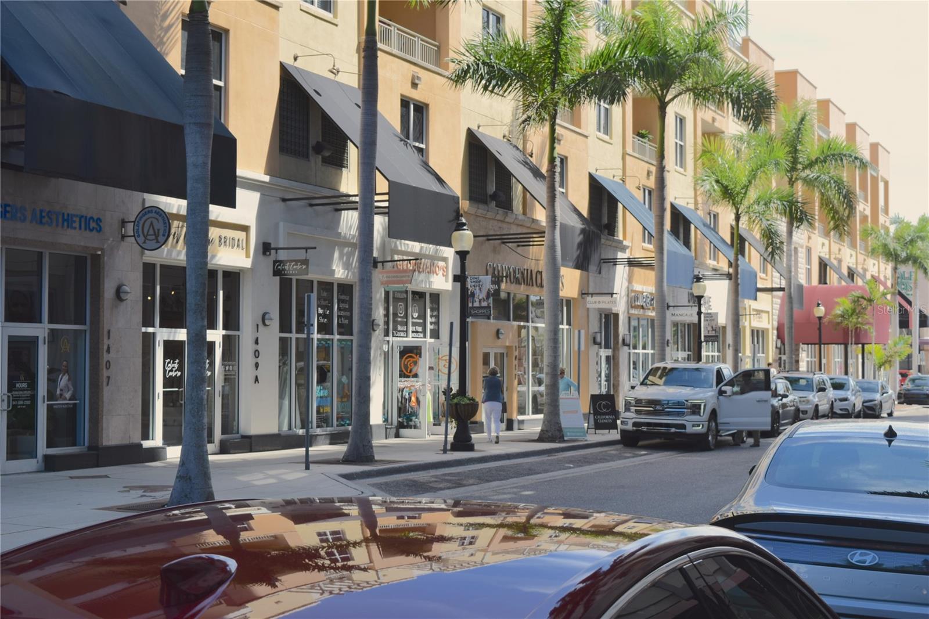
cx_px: 464
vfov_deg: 23.8
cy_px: 310
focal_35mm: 57
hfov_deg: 35.1
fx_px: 1471
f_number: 8
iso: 200
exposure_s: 1/250
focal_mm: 38
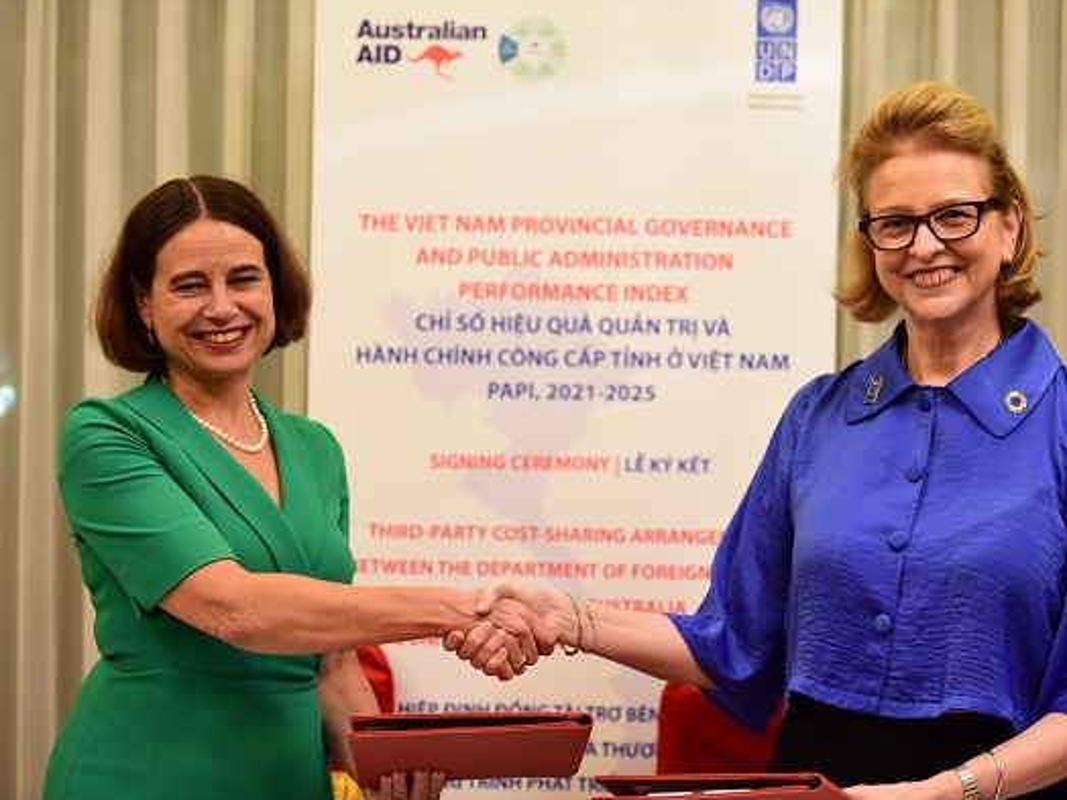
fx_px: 2373
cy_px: 401
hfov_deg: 25.3
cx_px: 595
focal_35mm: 77
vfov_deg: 19.1
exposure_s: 1/125
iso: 1600
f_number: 2.8
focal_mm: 70
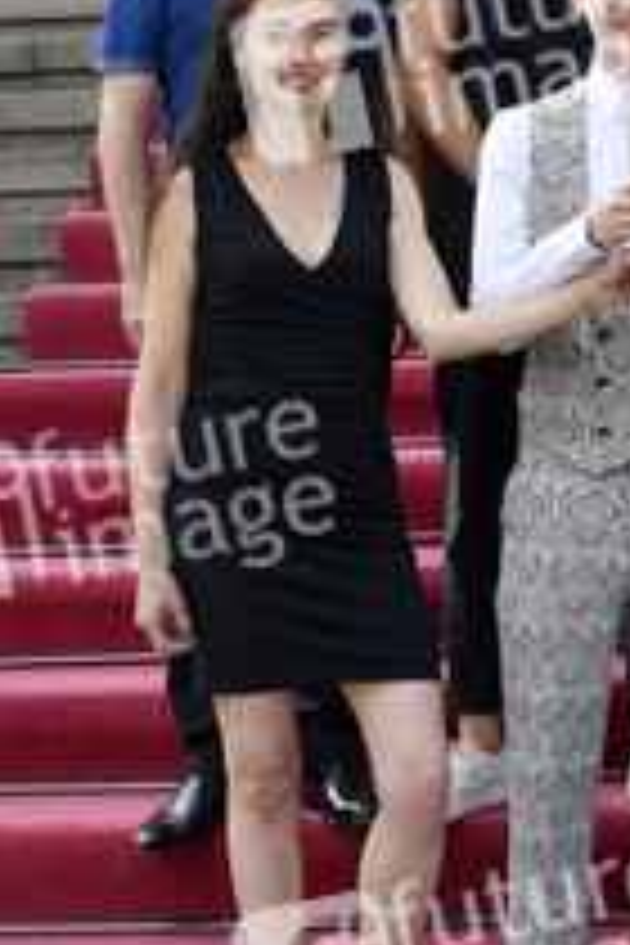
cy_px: 284
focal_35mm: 99
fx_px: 2599
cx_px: 594
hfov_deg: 13.7
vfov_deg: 20.5
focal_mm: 52
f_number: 10
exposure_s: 1/100
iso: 200
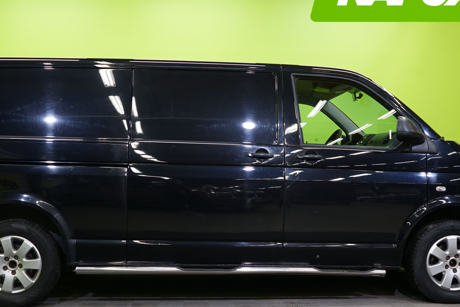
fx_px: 601
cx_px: 217
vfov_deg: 28.6
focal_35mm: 47
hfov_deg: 41.9
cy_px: 183
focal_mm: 29
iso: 640
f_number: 5.6
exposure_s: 1/30
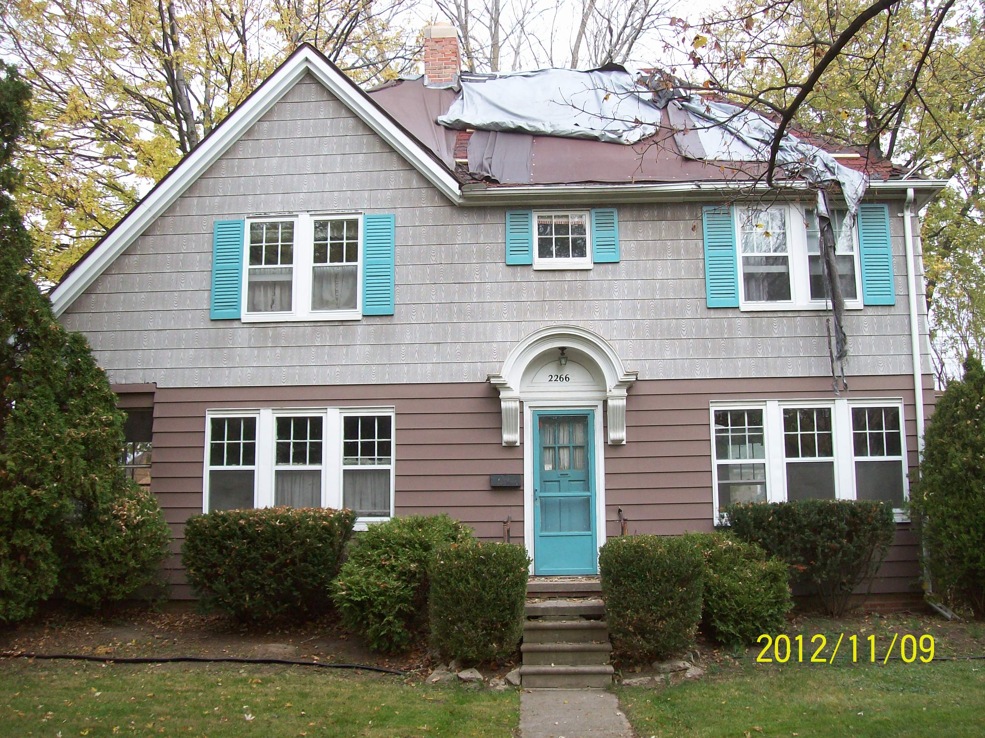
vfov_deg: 39.7
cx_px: 492
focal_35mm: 36
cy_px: 369
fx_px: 1024
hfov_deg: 51.4
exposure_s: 1/273
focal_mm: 6
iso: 80
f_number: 2.7
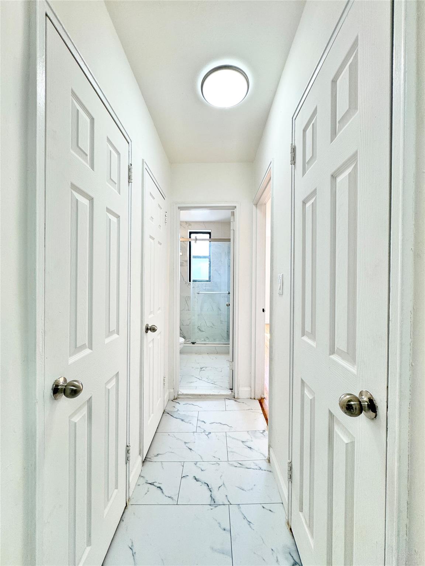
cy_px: 283
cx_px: 212
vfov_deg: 102.1
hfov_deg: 85.7
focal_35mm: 14
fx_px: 229
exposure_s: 1/120
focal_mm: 2.22
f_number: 2.2
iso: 125
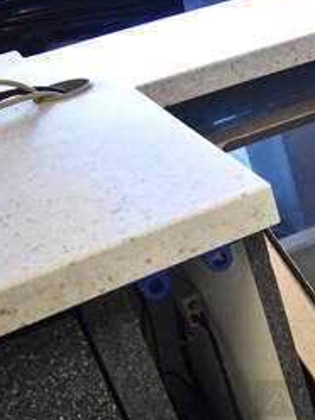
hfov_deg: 20.3
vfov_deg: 29.7
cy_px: 327
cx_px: 444
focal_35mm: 64
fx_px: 777
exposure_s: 1/125
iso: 1100
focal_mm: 18
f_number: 3.5
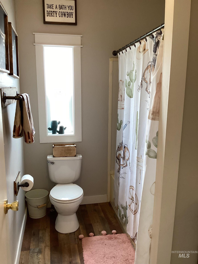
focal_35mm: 31
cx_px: 99
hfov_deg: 45.4
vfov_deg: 58.4
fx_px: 236
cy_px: 132
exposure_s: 1/60
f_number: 2.4
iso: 125
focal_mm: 3.3
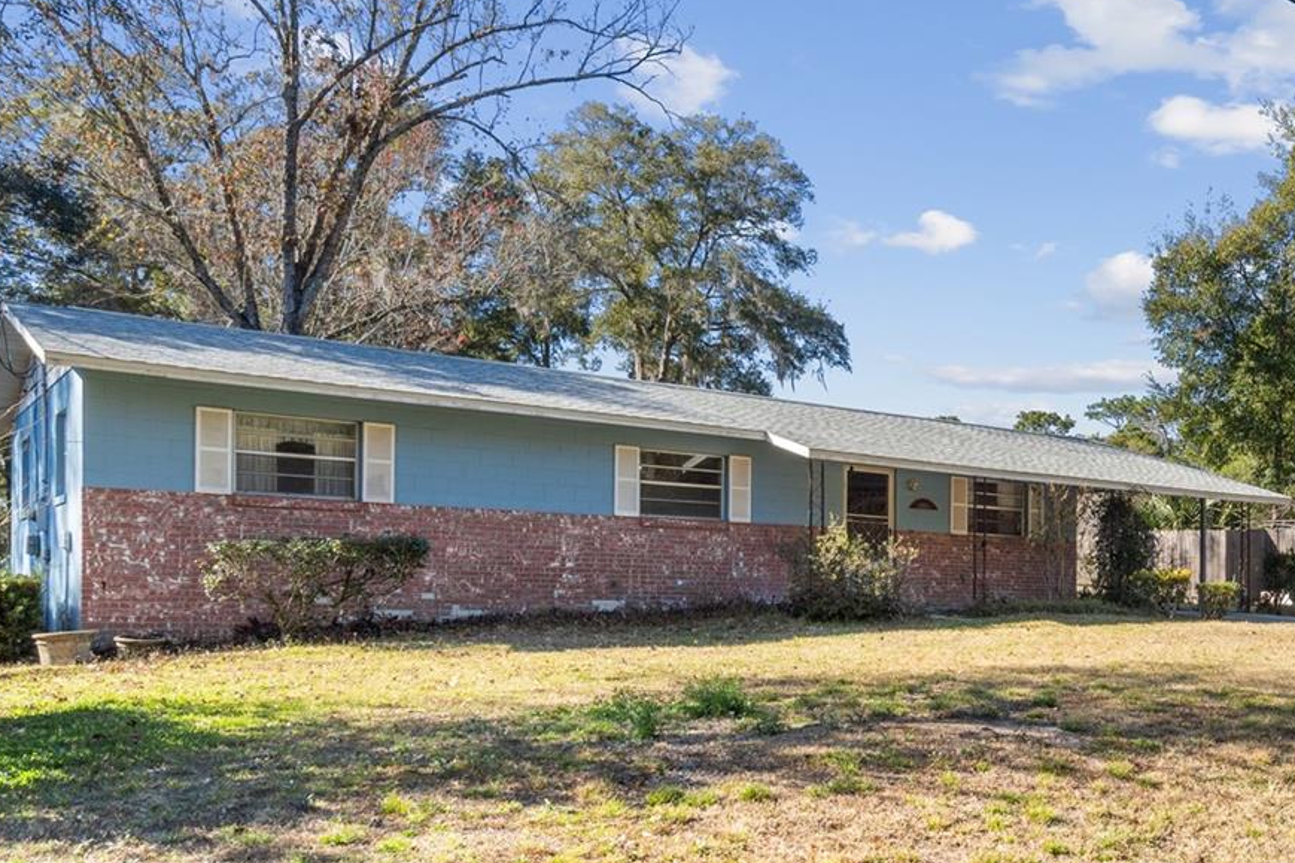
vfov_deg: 36.4
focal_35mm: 36
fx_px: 1292
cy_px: 605
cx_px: 1103
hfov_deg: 48.9
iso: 100
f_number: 8
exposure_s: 1/40
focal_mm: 13
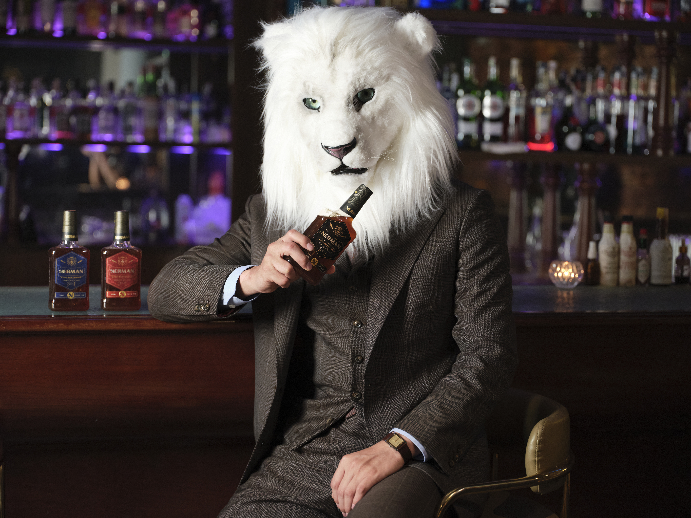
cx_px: 346
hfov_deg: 24.7
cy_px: 259
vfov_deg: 18.7
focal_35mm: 79
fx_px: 1577
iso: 3200
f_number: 4
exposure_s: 1/125
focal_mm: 100
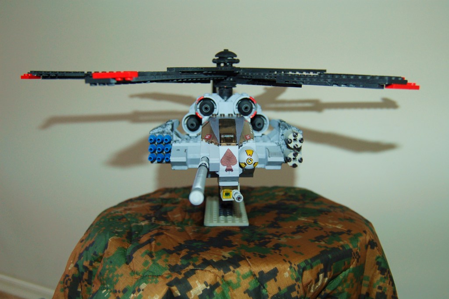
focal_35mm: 34
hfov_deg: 55.1
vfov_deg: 38.3
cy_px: 150
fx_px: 430
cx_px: 224
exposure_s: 1/60
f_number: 3.8
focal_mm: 23
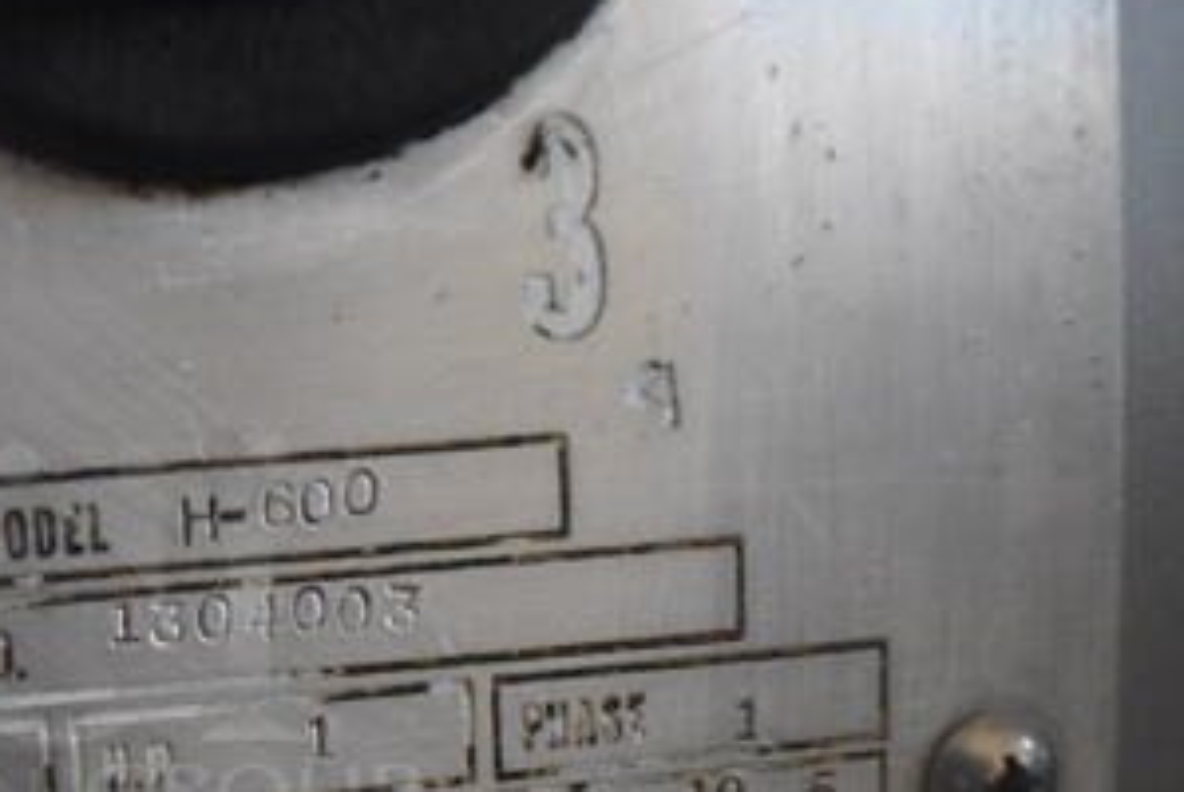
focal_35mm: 55
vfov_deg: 24.3
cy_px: 626
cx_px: 16
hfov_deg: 33.3
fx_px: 1811
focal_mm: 18
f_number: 4
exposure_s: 1/60
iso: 2200
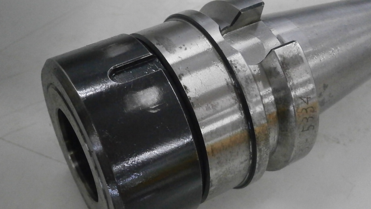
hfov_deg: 37.2
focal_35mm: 56
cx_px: 183
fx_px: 551
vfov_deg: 21.4
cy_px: 111
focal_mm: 8.3
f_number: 3.4
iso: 800
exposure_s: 1/200
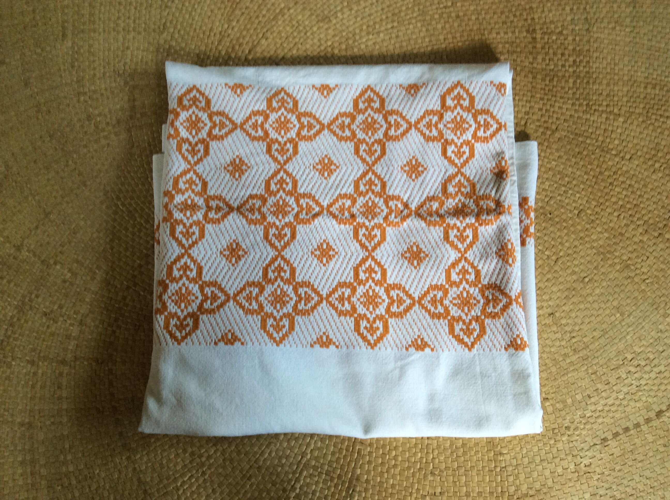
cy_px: 250
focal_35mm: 32
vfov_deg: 44.1
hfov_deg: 56.9
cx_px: 335
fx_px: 618
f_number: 2.4
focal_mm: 3.3
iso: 64
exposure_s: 1/25
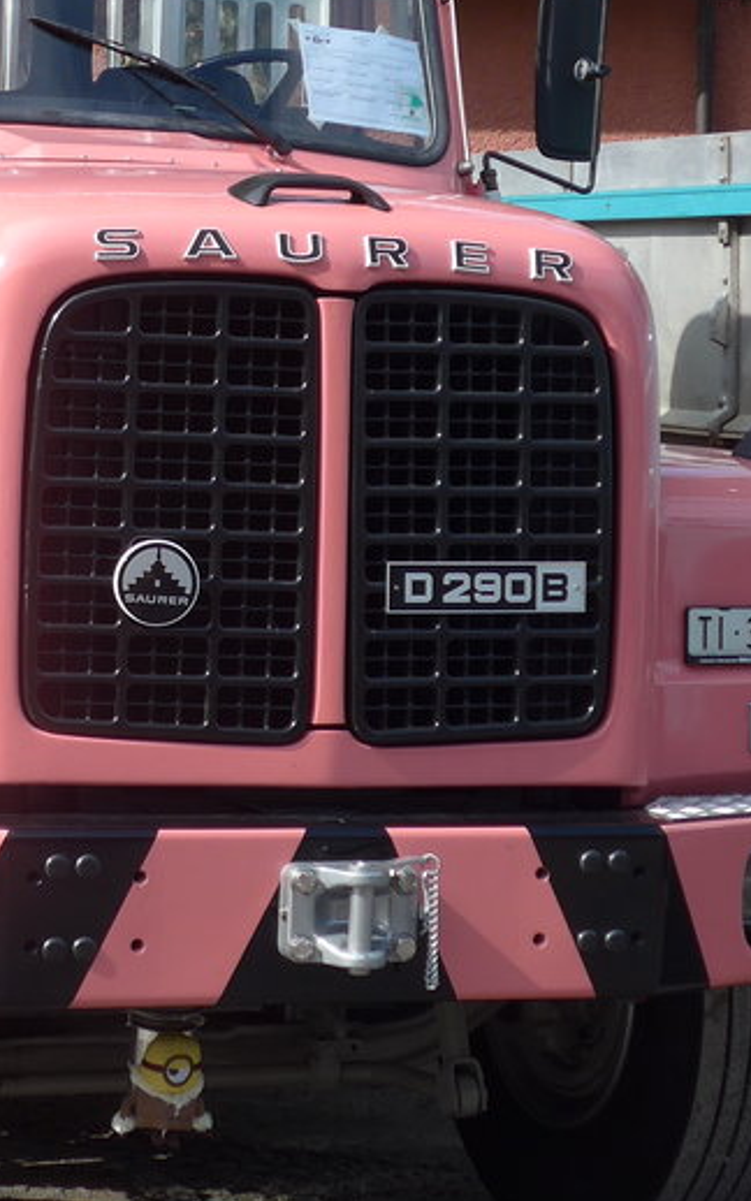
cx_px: 111
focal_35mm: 113
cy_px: 512
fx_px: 3698
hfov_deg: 11.5
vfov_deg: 18.4
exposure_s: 1/1000
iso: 80
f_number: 3
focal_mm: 9.5
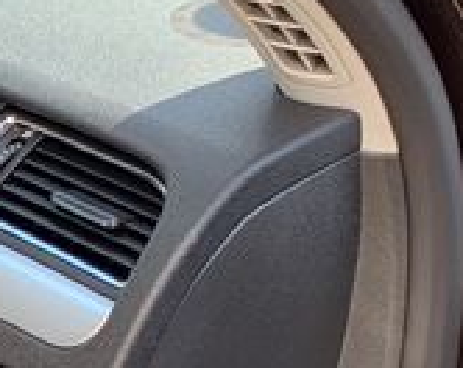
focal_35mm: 157
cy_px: 415
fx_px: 2146
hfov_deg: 10.4
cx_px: -689
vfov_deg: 9.7
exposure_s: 1/145
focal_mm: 4.25
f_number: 1.8
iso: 25
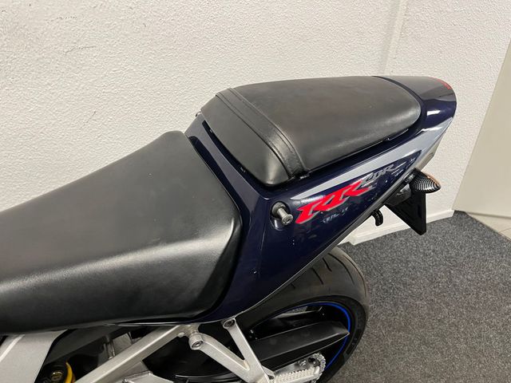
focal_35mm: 26
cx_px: 256
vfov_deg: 53.1
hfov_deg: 67.3
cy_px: 192
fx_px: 384
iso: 125
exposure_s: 1/50
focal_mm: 5.1
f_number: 1.6
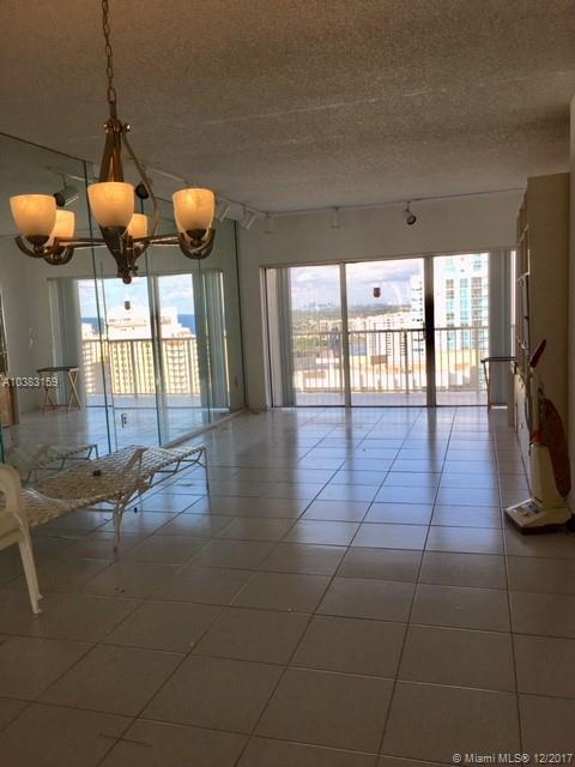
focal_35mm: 29
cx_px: 288
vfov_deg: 61.7
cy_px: 384
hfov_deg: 48.2
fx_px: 642
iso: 25
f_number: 2.2
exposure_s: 1/493
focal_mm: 4.15
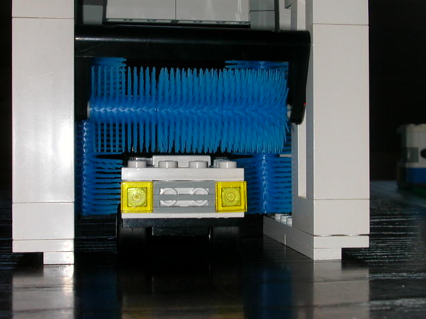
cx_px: 213
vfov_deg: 22.9
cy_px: 160
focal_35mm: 64
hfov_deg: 30.3
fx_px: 788
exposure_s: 1/59.9
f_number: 5.9
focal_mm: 9.7
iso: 100
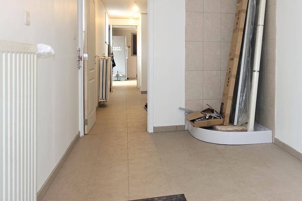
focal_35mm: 34
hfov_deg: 54.3
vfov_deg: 38.3
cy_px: 62
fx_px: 285
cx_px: 209
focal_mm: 8.8
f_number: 2
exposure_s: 1/30
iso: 125
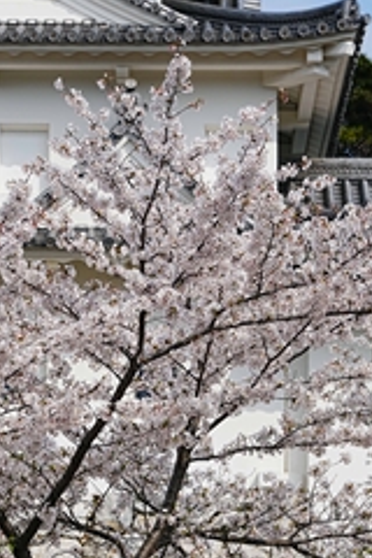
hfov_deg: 7.8
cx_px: 148
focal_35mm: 175
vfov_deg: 11.7
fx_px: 2712
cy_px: 372
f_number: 8
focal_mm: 105
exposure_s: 1/500
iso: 100
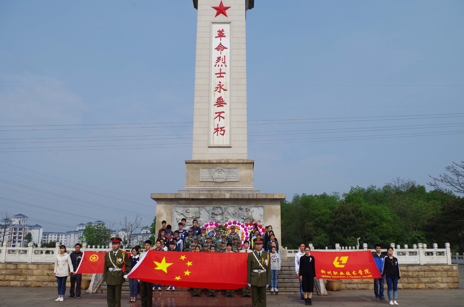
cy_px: 154
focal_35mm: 34
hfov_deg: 55.9
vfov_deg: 38.7
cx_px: 232
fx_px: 437
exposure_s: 1/400
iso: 100
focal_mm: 23.13
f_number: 8
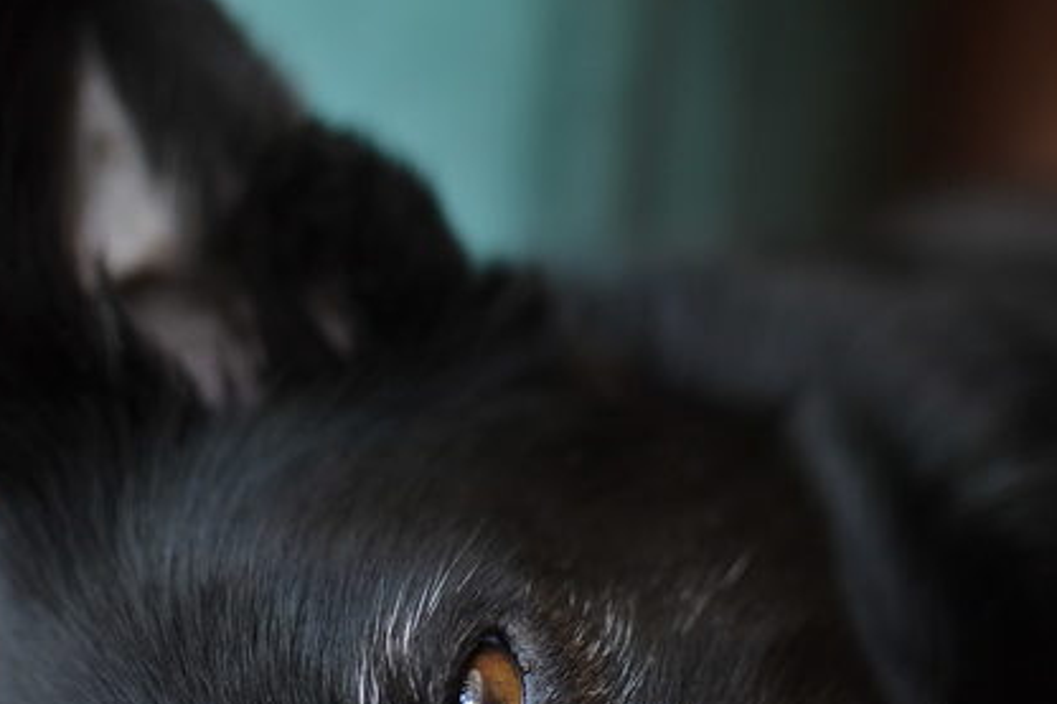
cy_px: 396
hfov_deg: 26.7
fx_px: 2222
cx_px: 450
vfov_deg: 18.0
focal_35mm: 76
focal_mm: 35
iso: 200
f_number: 2
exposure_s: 1/80
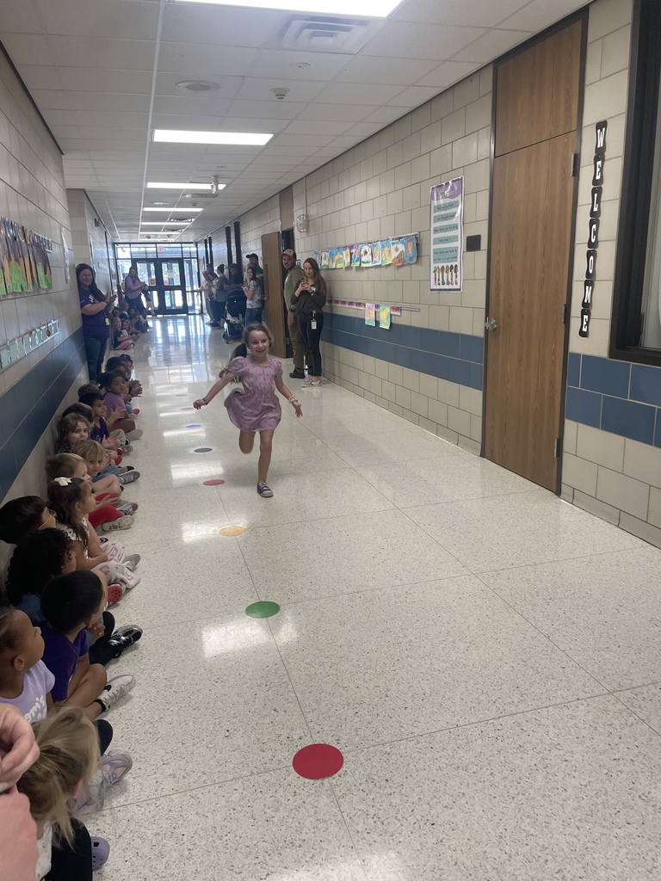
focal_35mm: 26
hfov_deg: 53.1
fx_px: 662
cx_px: 330
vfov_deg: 67.3
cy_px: 440
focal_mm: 4.2
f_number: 1.6
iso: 100
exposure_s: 1/119
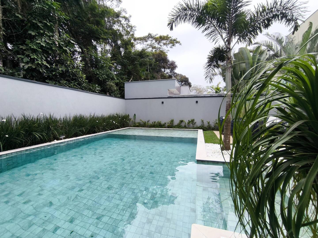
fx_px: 147
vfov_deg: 78.1
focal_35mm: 16
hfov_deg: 94.5
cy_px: 119
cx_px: 159
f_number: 2.2
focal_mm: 1.65
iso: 50
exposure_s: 1/1151
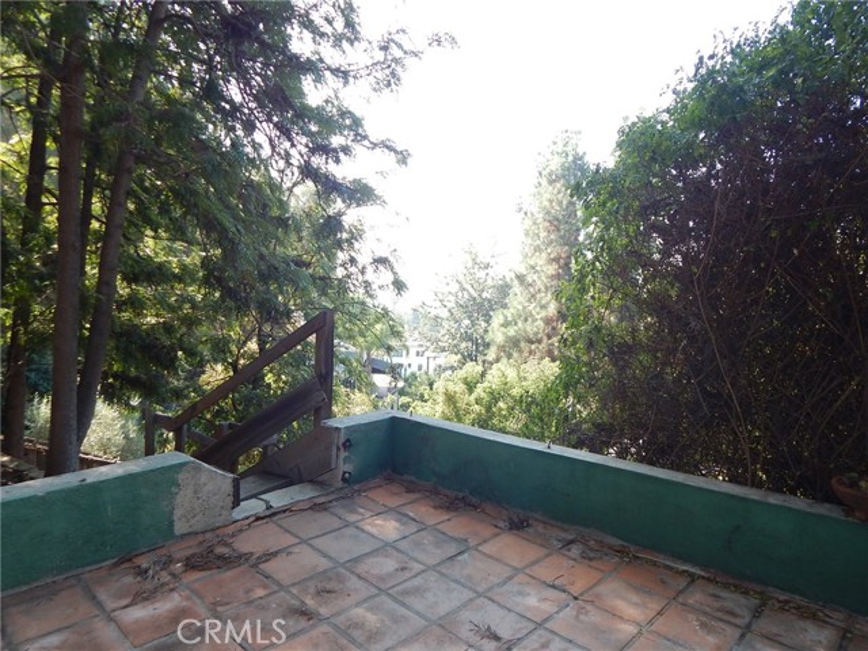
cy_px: 326
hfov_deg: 76.4
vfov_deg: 61.1
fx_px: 552
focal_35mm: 22
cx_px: 434
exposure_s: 1/160
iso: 125
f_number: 3
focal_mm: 4
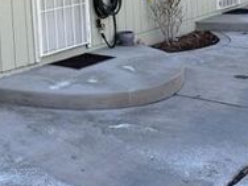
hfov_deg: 28.5
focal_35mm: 64
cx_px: 4
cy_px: -22
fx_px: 459
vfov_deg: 21.7
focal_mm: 6.86
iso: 80
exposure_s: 1/797
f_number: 1.78
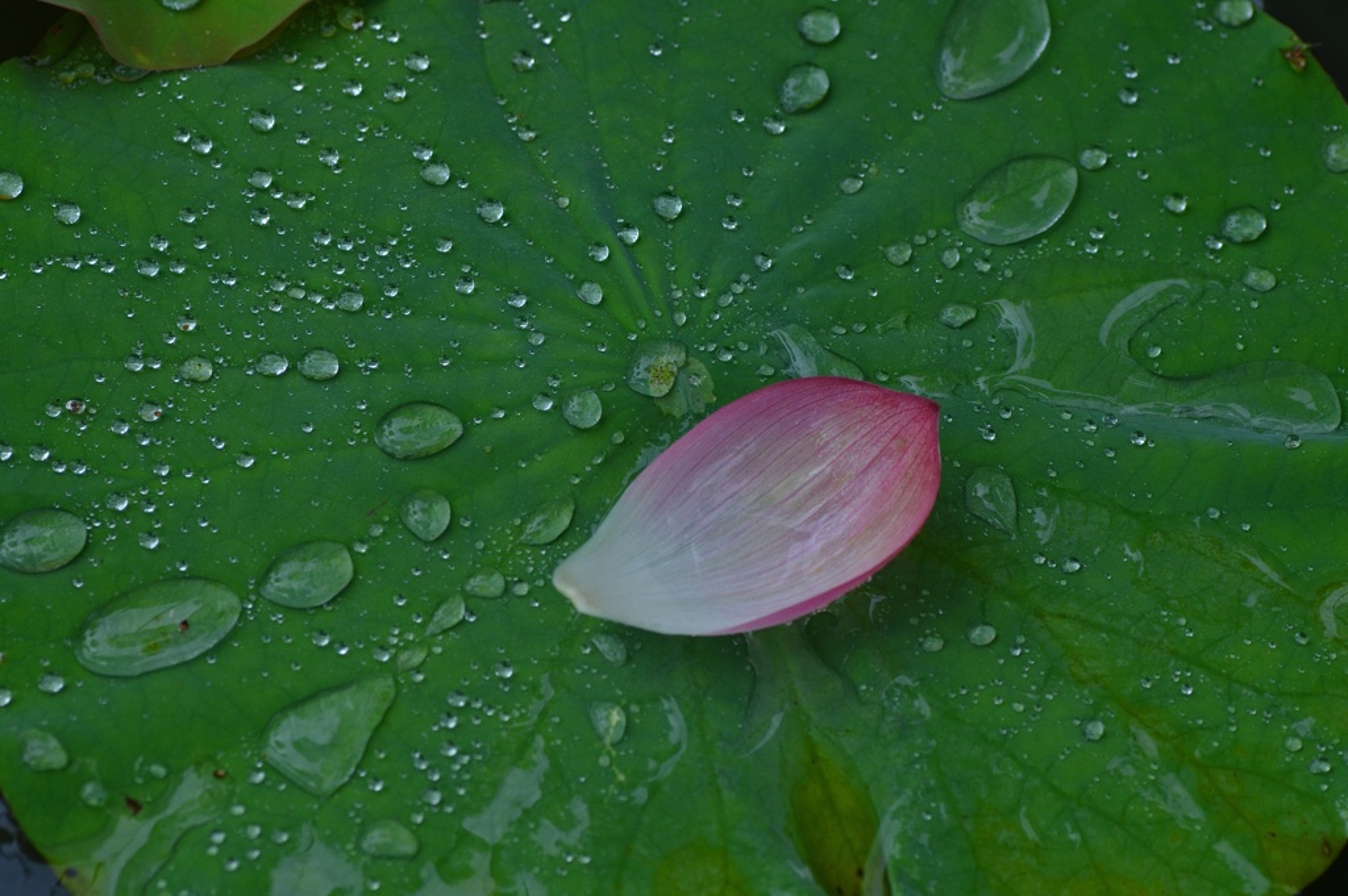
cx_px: 674
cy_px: 448
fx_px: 5051
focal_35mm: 135
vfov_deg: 10.1
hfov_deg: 15.2
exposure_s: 1/400
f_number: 6.3
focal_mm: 90
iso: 400
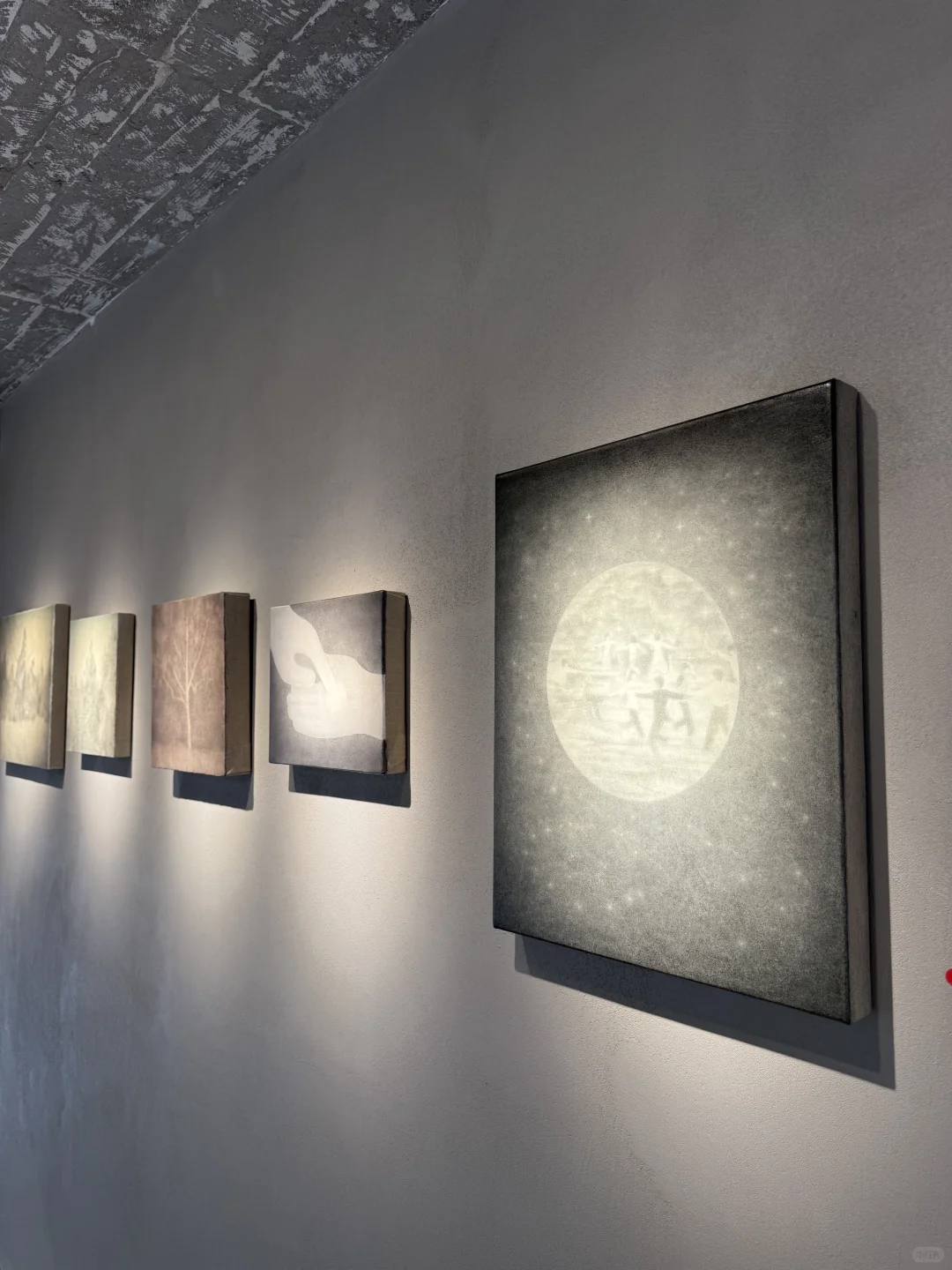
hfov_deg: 56.8
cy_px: 635
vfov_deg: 71.6
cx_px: 476
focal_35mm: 24
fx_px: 880
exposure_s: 1/121
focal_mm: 6.76
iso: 64
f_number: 1.78
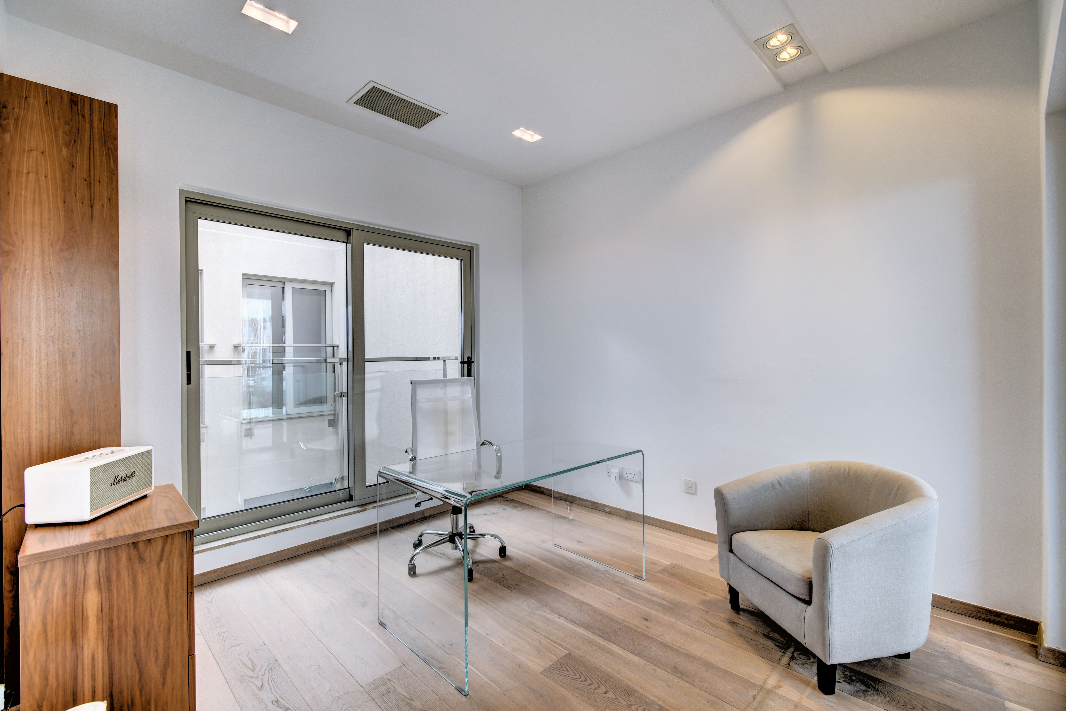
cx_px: 533
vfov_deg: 77.3
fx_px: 444
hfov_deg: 100.4
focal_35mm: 15
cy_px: 356
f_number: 8
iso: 250
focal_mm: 10
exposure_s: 1/40
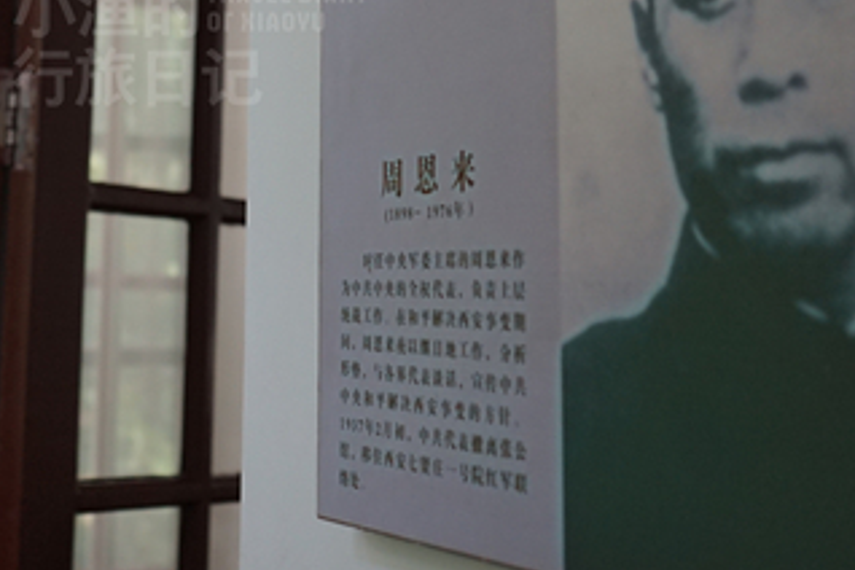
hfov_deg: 29.6
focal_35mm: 66
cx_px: 129
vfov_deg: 20.1
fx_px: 1567
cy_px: 40
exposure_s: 1/160
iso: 800
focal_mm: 28
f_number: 4
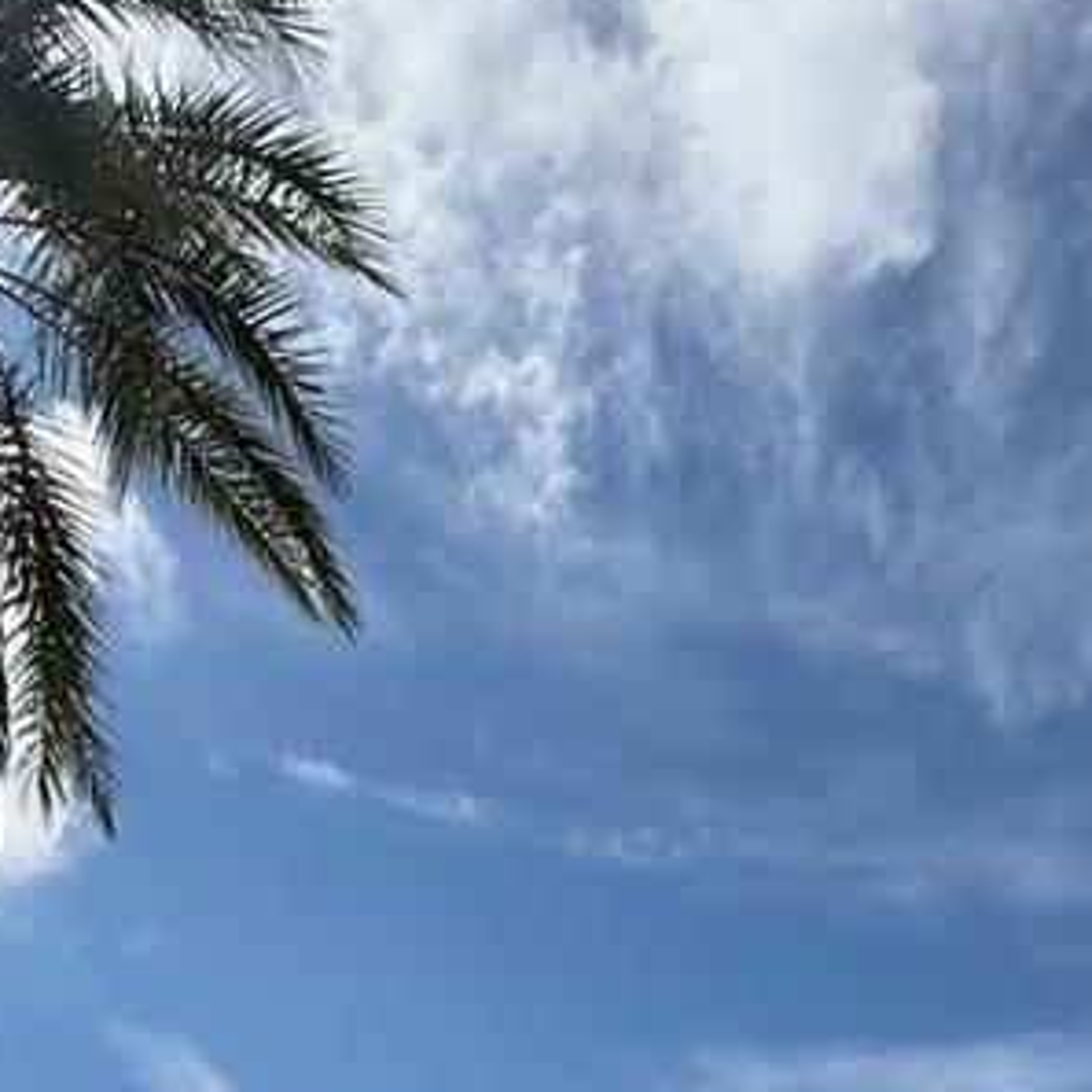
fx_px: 1785
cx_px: 393
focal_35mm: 50
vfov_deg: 24.7
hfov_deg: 33.8
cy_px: 1710
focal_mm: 2.22
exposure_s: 1/4762
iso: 50
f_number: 2.2
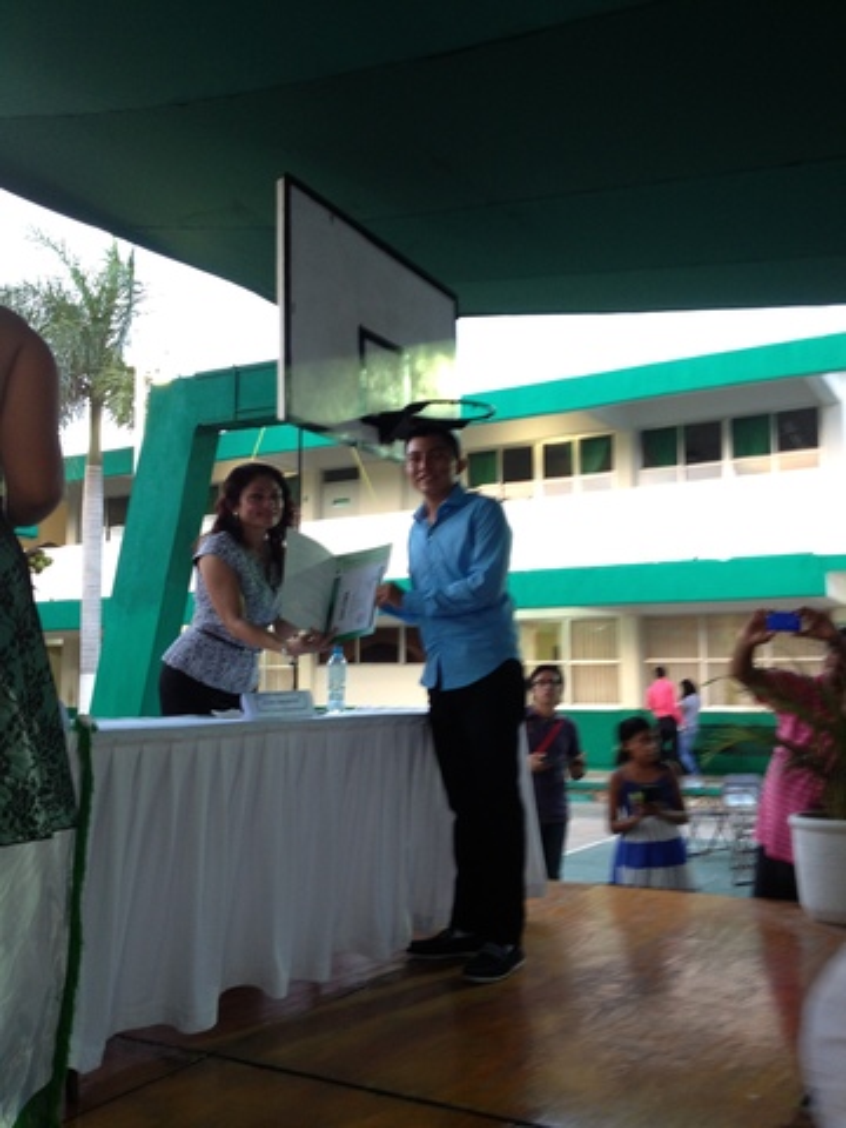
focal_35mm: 35
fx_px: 1141
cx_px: 423
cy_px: 564
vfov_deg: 52.6
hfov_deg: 40.7
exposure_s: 1/20
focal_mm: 4.28
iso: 100
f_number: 2.4
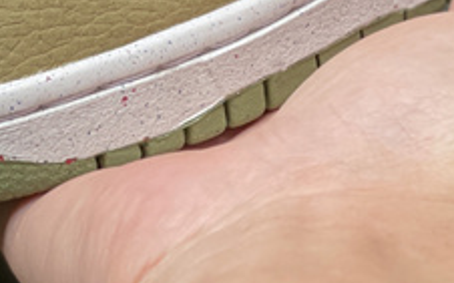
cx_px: 195
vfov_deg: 5.8
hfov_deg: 9.5
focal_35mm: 222
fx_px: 2745
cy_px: -238
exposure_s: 1/121
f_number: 2.2
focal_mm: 7.5
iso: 80
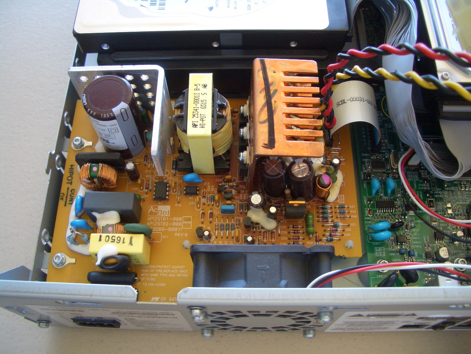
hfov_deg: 52.6
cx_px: 236
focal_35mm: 35
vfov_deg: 40.7
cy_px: 177
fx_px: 476
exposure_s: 1/30
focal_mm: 5.8
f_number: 2.6
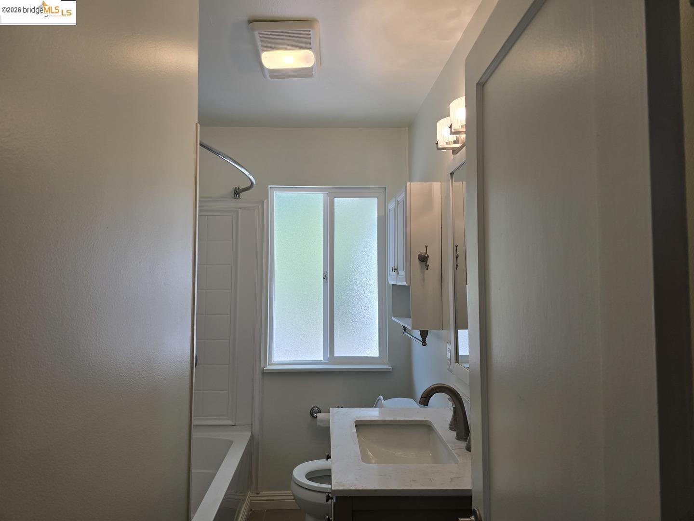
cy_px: 260
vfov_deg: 58.9
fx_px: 461
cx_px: 347
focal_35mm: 23
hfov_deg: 73.9
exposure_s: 1/120
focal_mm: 6.3
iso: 40
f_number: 1.7
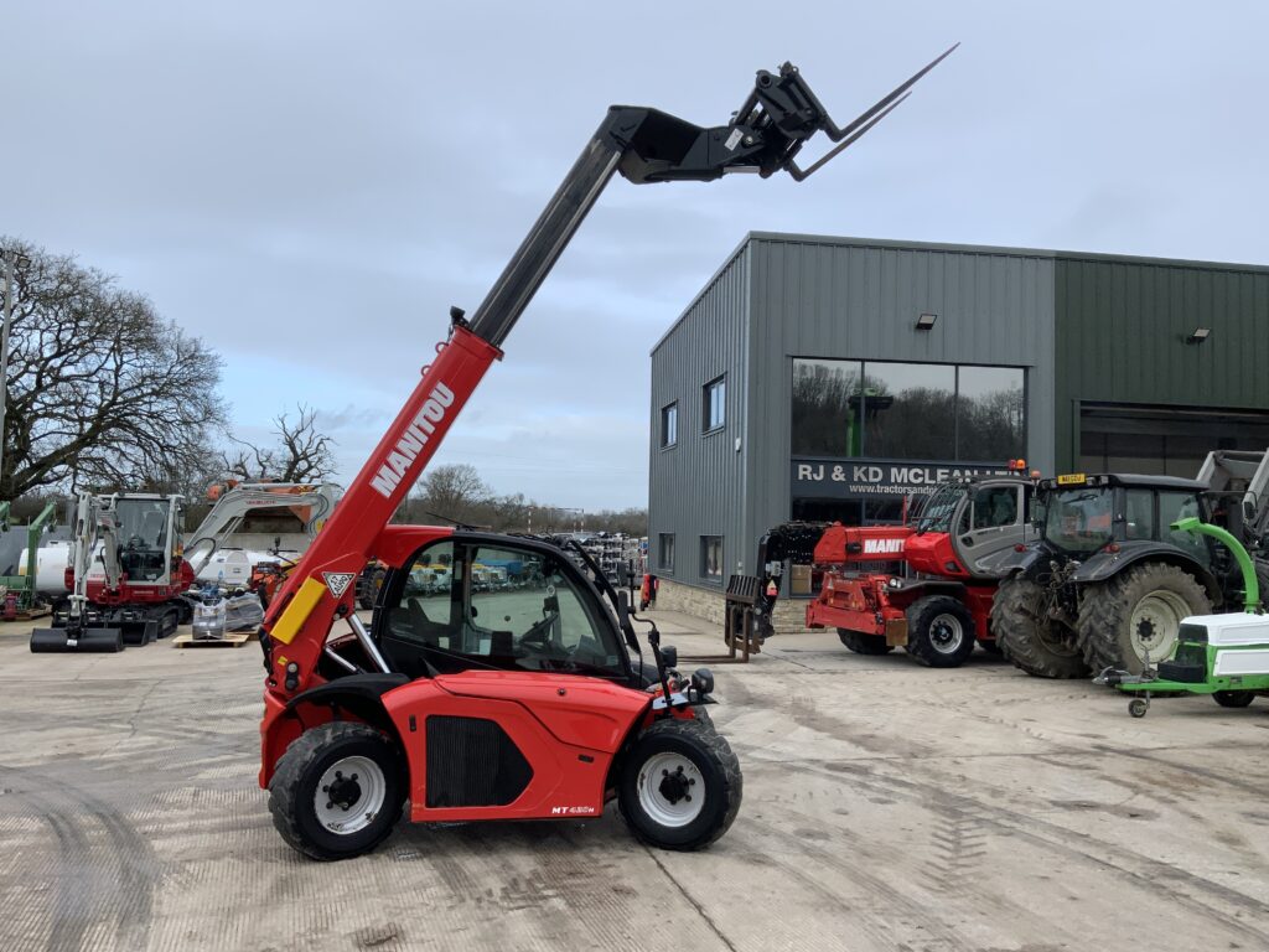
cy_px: 476
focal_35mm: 29
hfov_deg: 61.7
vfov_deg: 48.2
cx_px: 634
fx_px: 1063
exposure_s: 1/551
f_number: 1.8
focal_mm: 3
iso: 16
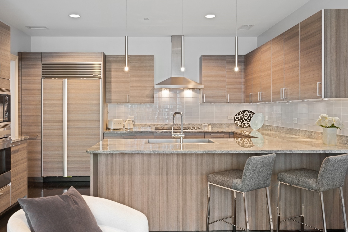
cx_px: 161
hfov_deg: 58.6
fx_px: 309
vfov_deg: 41.1
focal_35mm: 32
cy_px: 112
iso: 320
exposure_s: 1
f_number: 8
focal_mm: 29
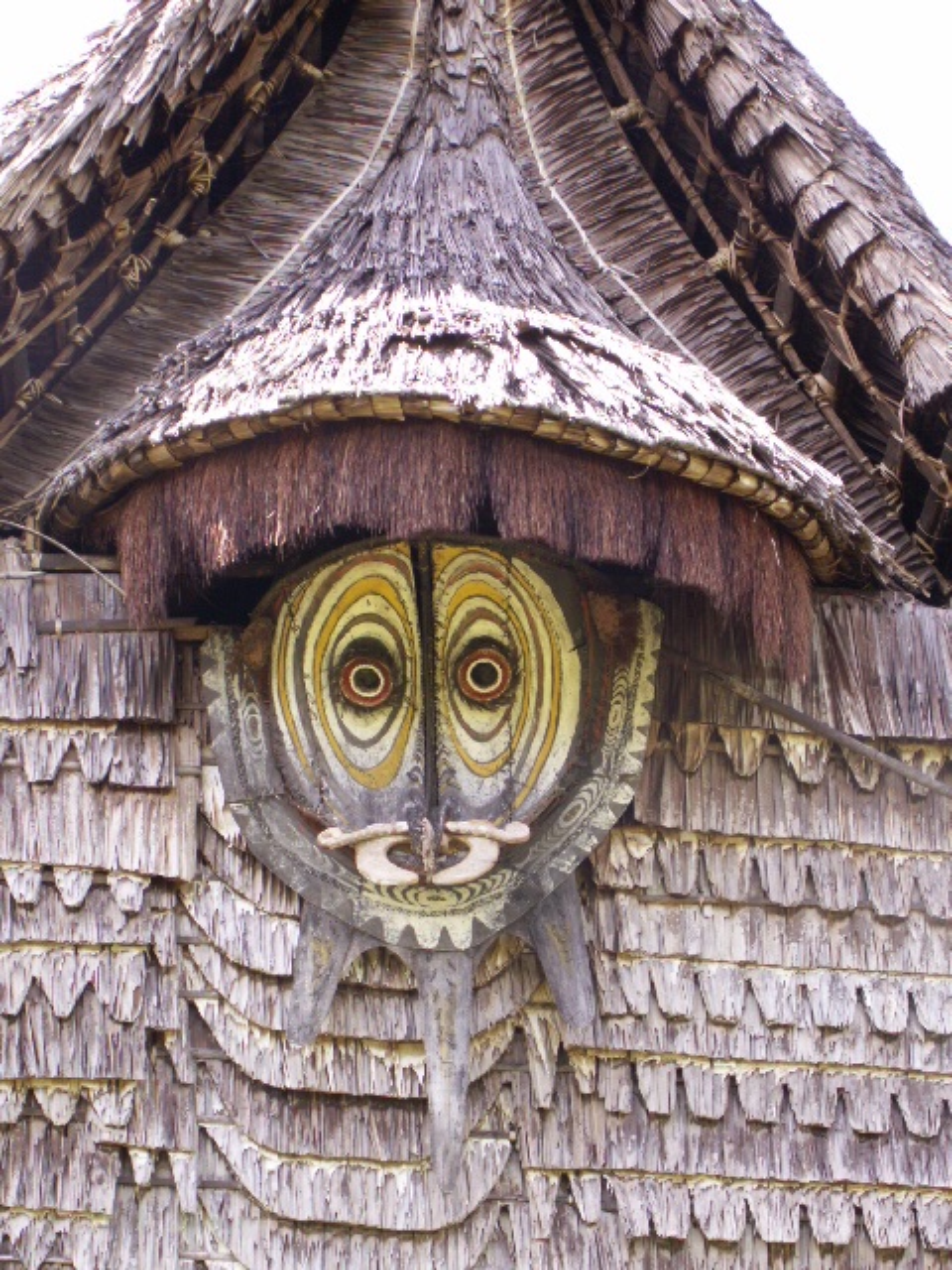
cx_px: 476
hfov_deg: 22.9
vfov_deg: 30.3
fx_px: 2347
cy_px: 635
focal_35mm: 64
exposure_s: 1/60
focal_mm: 10.69
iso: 50
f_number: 4
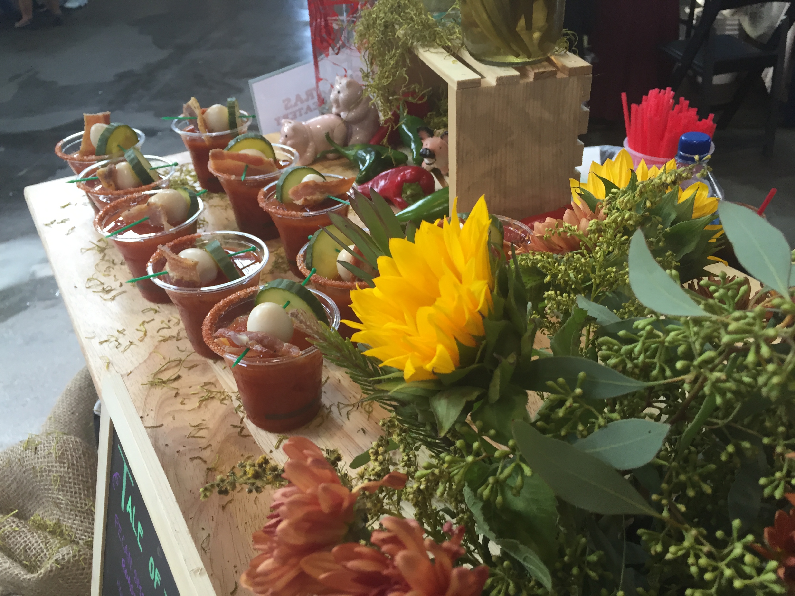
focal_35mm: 29
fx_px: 666
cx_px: 398
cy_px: 298
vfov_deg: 48.2
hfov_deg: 61.7
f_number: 2.2
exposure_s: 1/30
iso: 32
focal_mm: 4.15
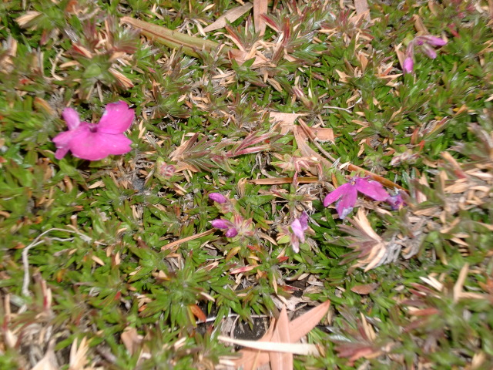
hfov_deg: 24.1
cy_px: 185
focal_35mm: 81
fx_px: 1154
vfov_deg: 18.2
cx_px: 246
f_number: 5
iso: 64
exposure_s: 1/60
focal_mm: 14.49
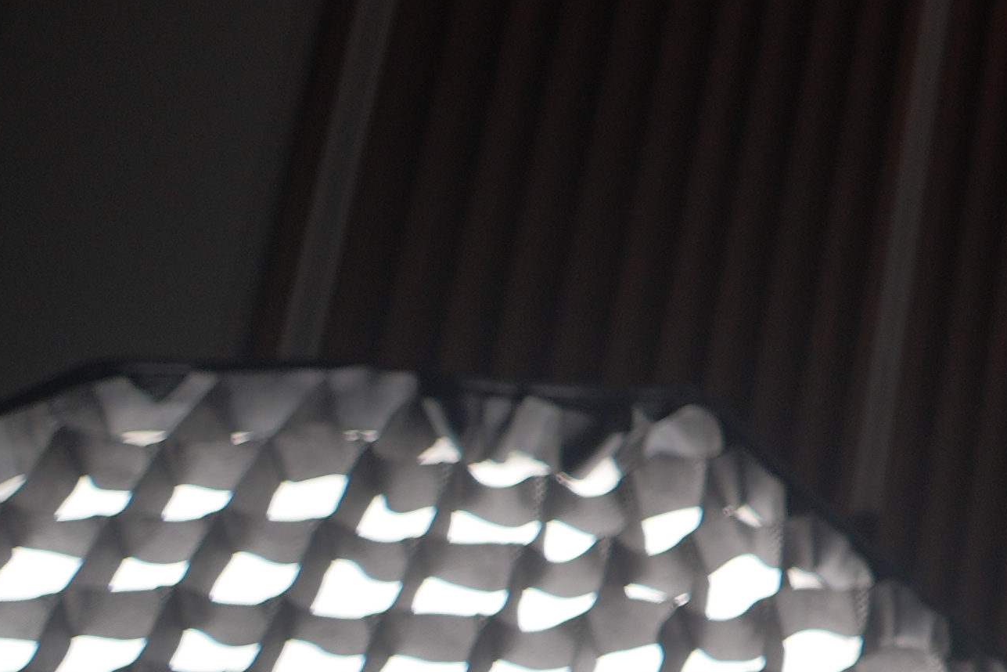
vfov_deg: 13.6
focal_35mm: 98
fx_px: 2741
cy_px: -105
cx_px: 2069
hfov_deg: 15.9
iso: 100
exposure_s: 1/50
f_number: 2.8
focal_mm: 18
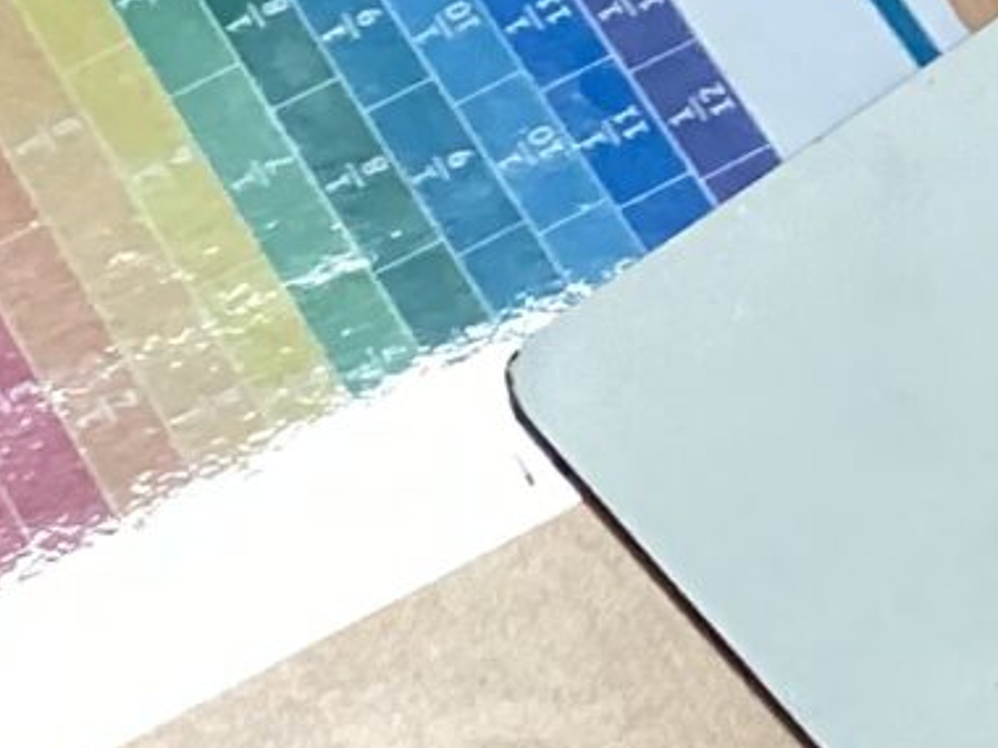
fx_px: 6026
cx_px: 1232
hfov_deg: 9.3
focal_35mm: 209
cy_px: -535
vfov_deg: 7.0
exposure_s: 1/50
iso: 160
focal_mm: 3.3
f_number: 2.4
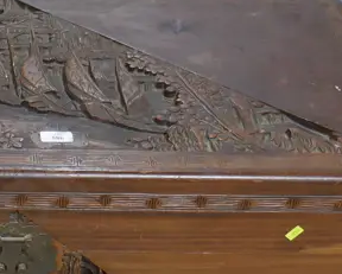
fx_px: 1054
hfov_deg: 17.9
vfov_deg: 14.7
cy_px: 238
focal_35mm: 104
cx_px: -19
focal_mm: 15
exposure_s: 1/60
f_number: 3.6
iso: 500
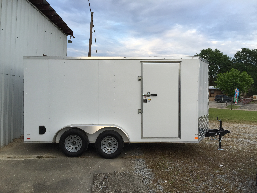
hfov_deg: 61.7
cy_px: 96
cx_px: 128
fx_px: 215
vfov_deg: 48.2
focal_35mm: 29
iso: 32
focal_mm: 4.15
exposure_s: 1/278
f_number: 2.2
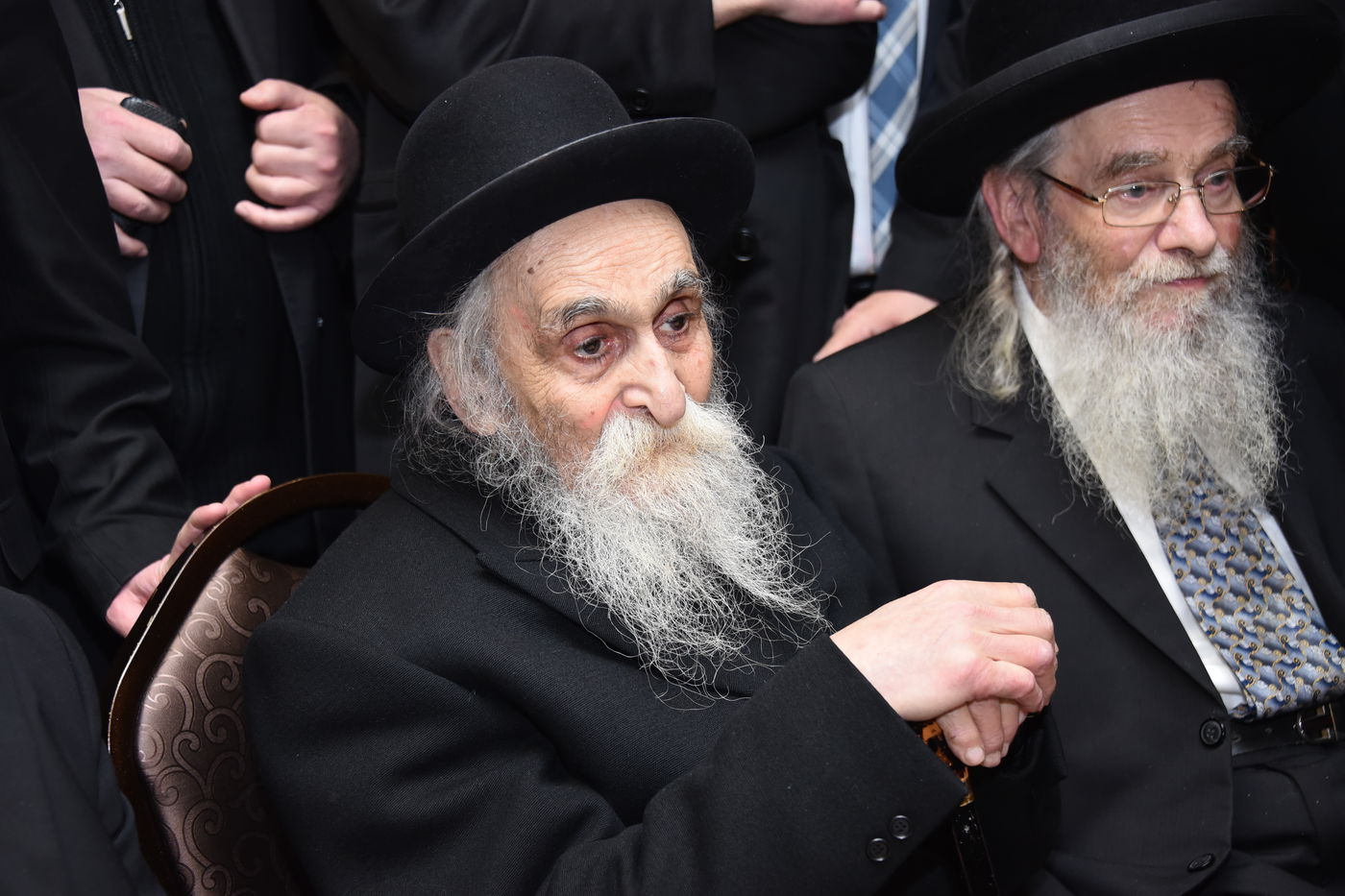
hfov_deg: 28.8
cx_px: 672
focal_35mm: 70
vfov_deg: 19.5
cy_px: 448
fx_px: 2615
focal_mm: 70
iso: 2000
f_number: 5
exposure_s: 1/100
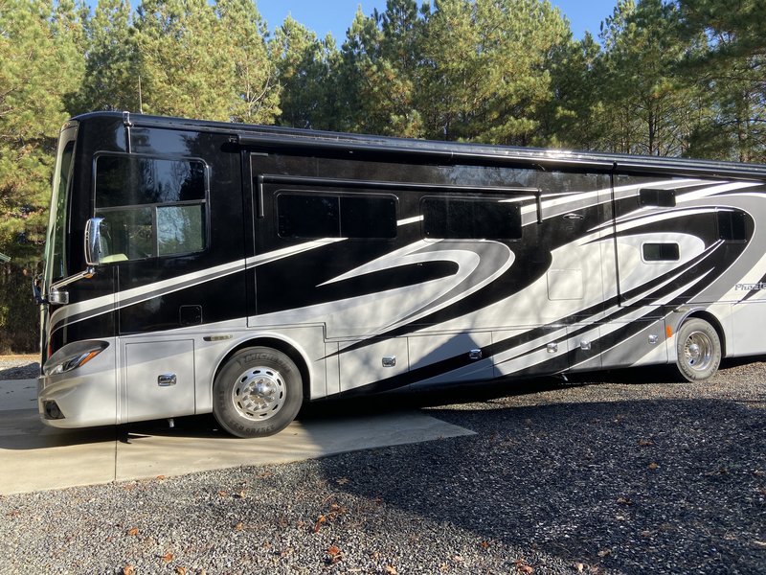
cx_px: 383
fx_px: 575
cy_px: 288
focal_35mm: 26
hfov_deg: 67.3
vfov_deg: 53.1
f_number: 1.8
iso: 32
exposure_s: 1/1125
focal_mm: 4.25
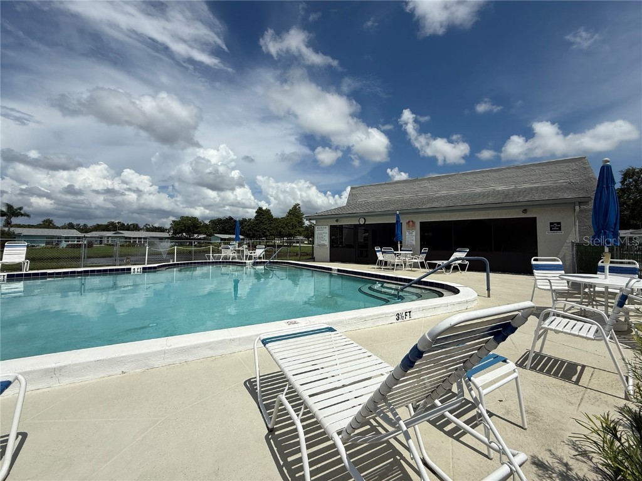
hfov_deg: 102.1
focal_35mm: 14
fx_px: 260
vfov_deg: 85.7
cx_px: 321
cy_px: 240
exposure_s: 1/6173
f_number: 2.2
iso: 40
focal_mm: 2.22
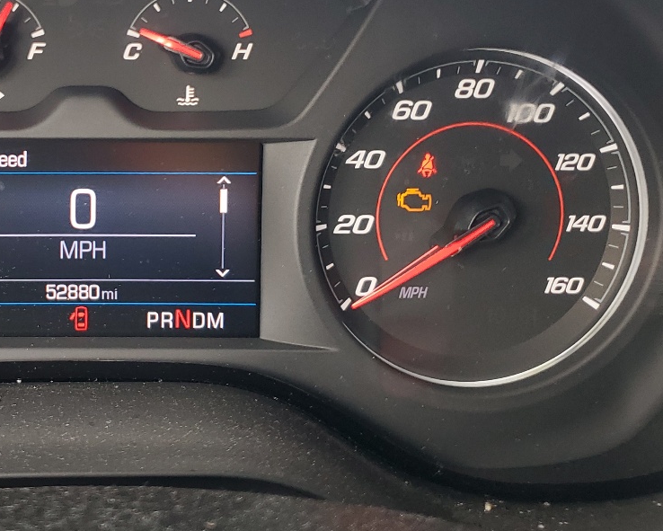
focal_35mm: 55
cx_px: 45
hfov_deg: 32.2
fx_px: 1080
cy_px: 146
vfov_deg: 27.3
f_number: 1.5
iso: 50
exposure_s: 1/60.2
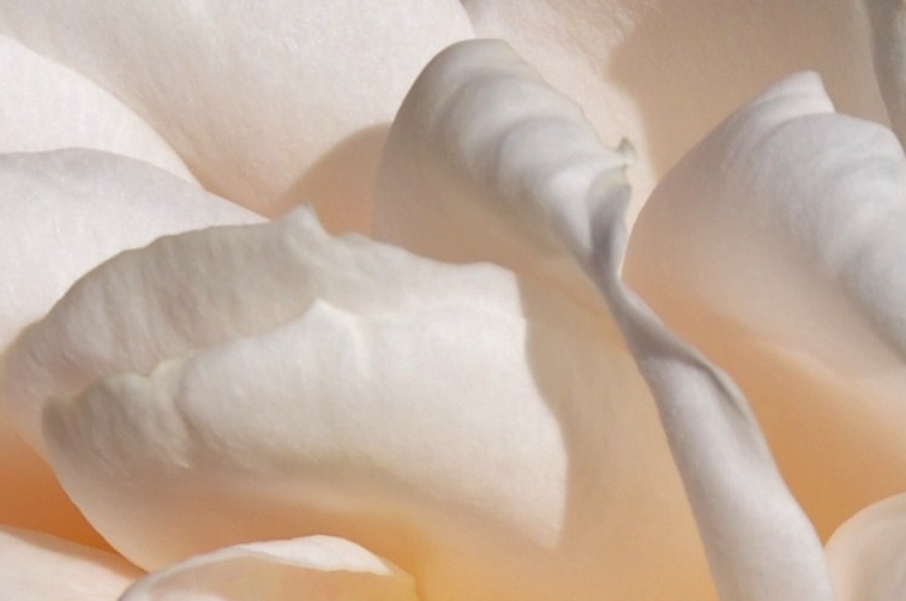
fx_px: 19274
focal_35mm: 767
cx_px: 828
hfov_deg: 2.7
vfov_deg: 1.8
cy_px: 1015
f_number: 11
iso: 200
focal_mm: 90
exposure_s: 1/500
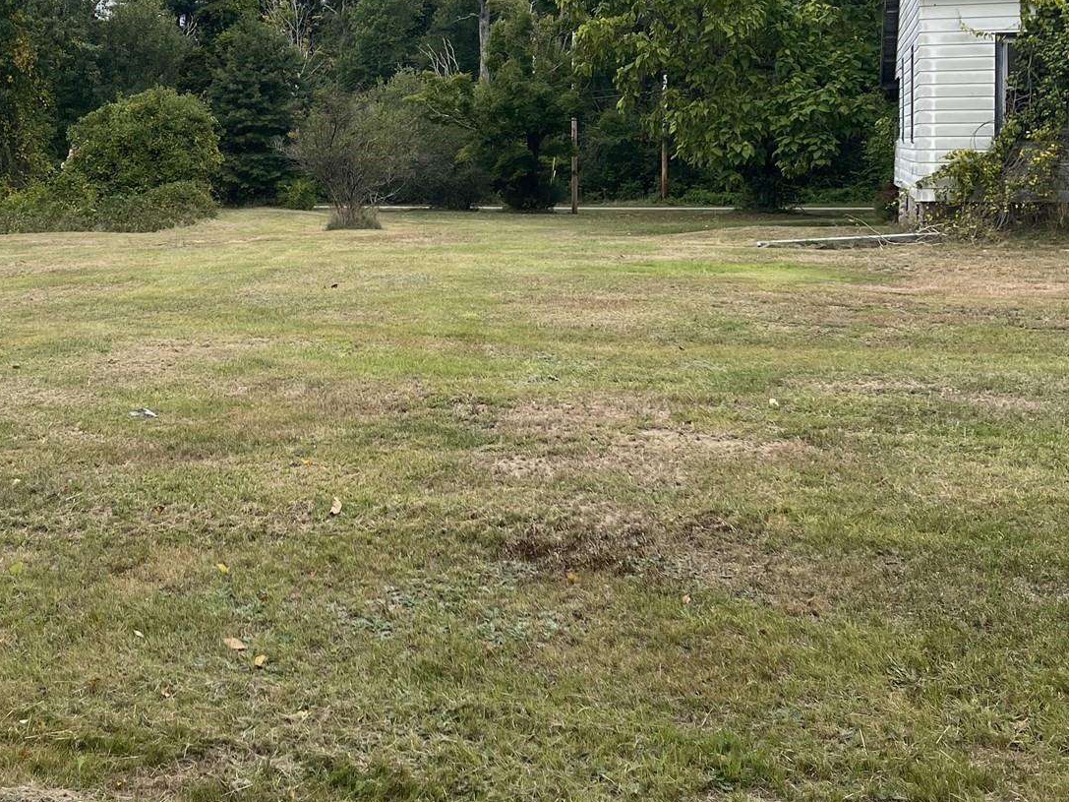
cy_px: 114
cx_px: 317
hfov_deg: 38.3
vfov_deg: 28.7
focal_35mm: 49
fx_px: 1513
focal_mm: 5.1
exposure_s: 1/3559
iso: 50
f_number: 1.6
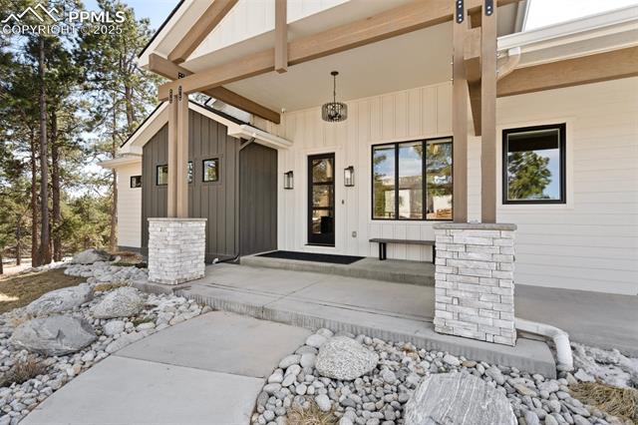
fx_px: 283
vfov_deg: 73.7
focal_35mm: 16
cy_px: 212
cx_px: 319
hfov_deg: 96.8
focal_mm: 16
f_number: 5.6
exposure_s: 1/125
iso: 100
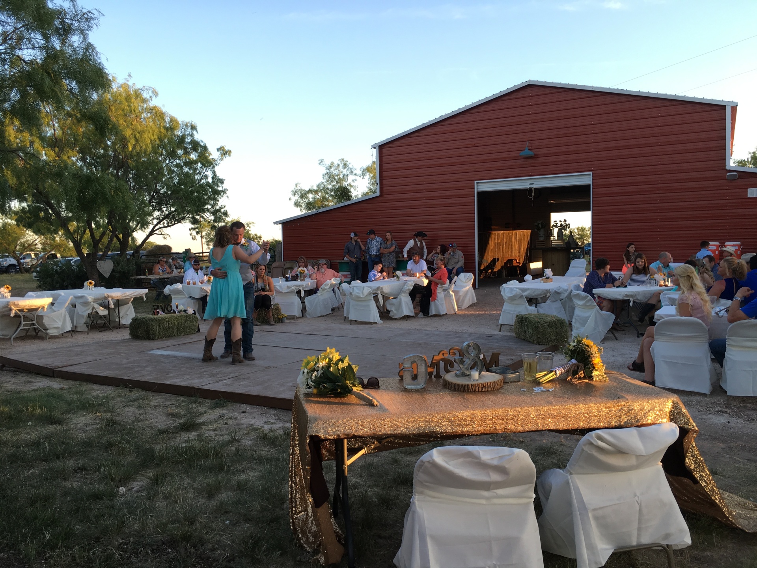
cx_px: 378
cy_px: 284
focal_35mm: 29
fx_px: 634
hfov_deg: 61.7
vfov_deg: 48.2
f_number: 2.2
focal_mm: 4.15
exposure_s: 1/120
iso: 25
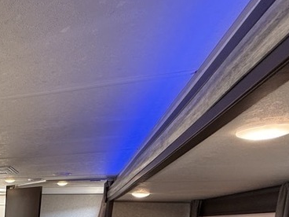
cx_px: -57
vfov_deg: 30.1
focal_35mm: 38
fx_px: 317
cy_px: 281
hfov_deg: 37.3
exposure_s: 1/99
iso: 160
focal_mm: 2.22
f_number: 2.2
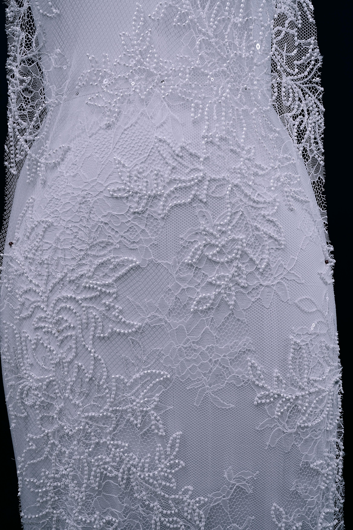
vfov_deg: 60.3
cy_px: 265
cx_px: 176
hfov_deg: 42.3
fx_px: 456
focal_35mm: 31
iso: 100
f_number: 11
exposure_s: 1/125
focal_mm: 31
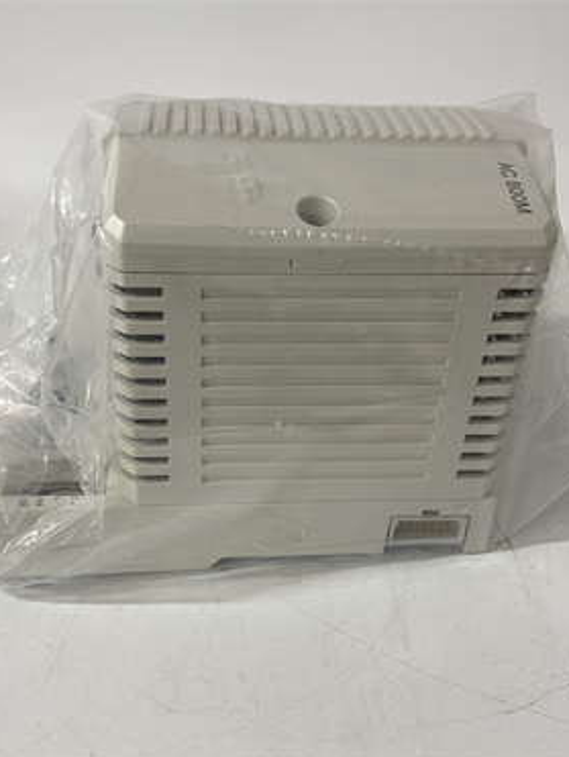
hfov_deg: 40.8
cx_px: 273
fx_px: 766
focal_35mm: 35
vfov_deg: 52.6
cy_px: 381
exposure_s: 1/50
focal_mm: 4.25
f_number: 1.8
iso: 80
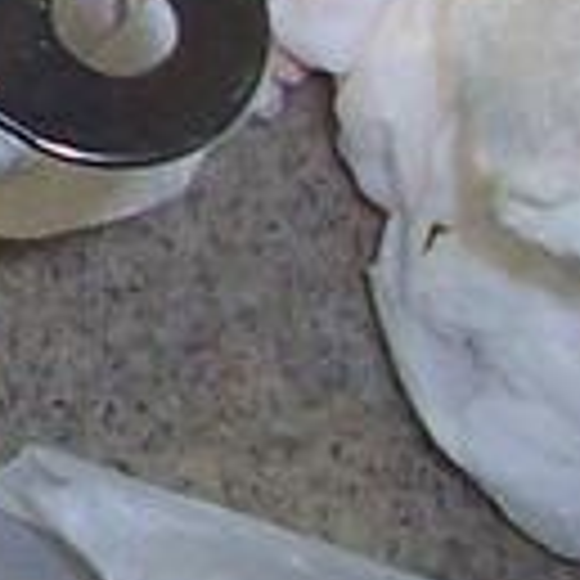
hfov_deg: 6.9
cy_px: -420
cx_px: -1138
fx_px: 4322
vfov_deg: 7.5
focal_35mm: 228
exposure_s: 1/60
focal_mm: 5.6
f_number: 2.8
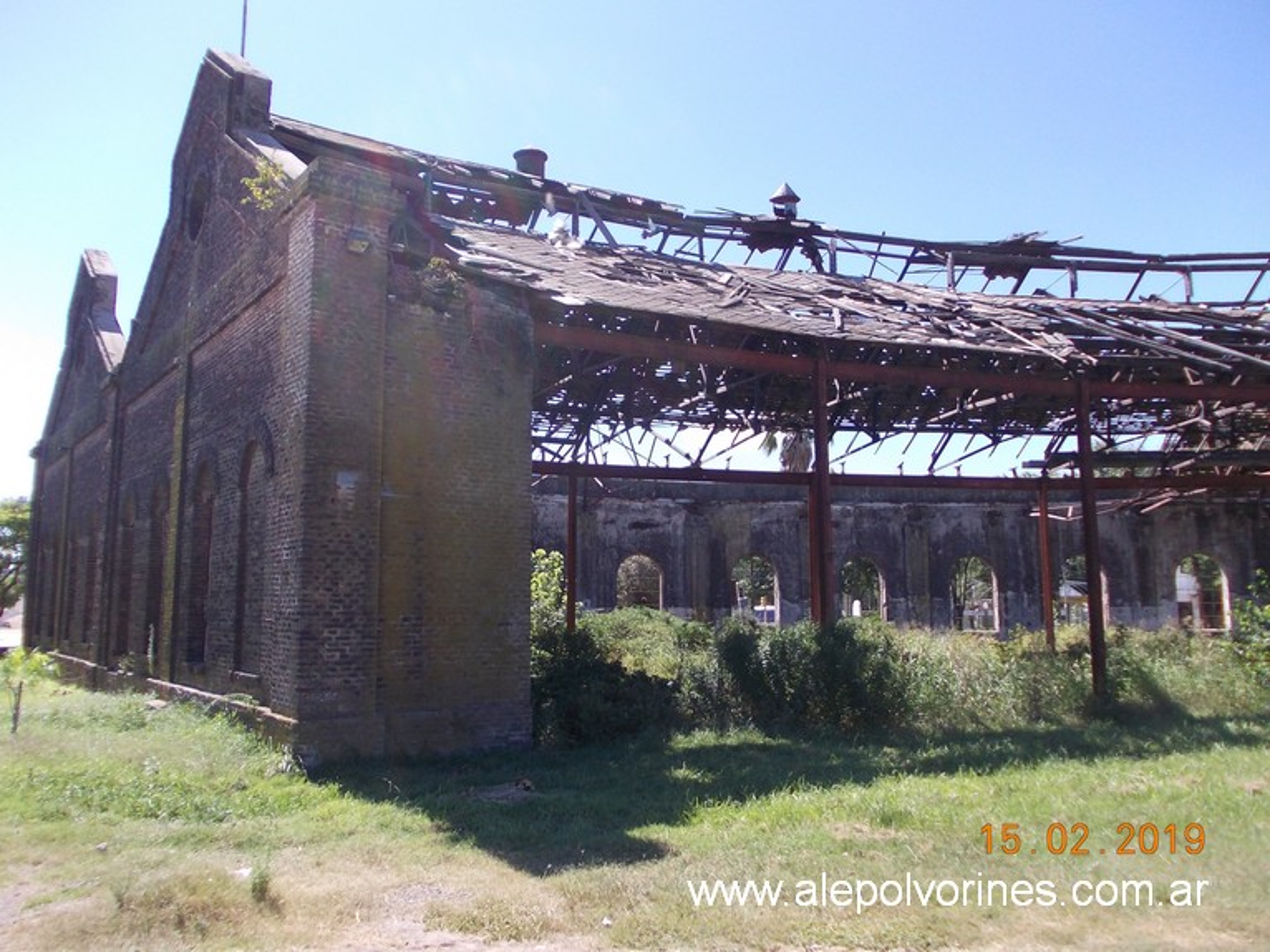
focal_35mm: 28
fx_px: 1027
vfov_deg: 49.7
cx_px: 635
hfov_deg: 63.5
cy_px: 476
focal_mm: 4
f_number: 5.4
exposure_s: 1/160
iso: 80
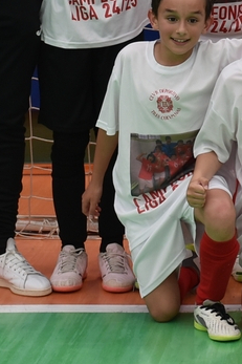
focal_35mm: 218
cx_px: 384
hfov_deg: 6.2
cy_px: -24
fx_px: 2200
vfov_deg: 9.4
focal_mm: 42
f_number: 5
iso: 400
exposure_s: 1/100
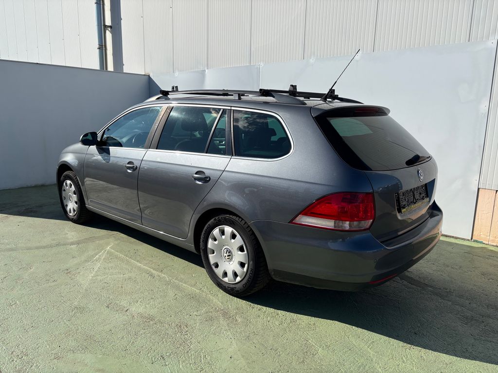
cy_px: 186
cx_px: 249
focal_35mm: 26
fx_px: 374
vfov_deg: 53.1
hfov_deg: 67.3
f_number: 1.6
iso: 64
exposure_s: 1/6993
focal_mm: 5.96
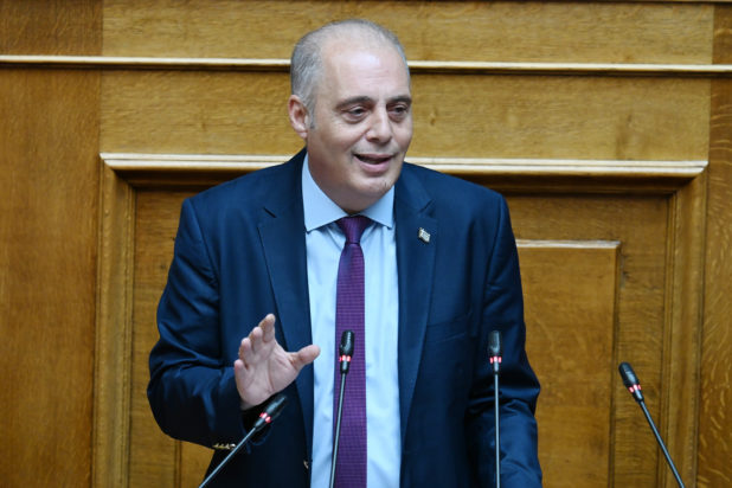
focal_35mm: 550
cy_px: 244
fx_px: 11182
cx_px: 366
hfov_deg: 3.7
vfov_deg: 2.5
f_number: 7.1
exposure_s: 1/250
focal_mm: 550
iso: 4000
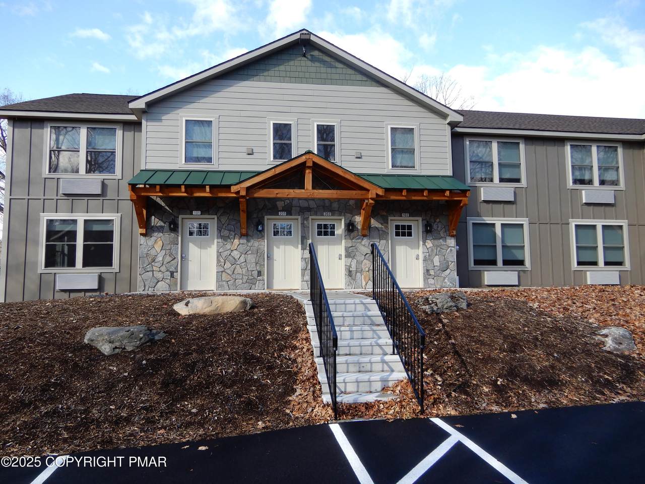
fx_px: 447
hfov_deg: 71.6
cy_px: 242
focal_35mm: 24
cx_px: 322
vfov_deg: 56.8
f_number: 3.4
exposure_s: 1/320
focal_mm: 4.3
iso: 80
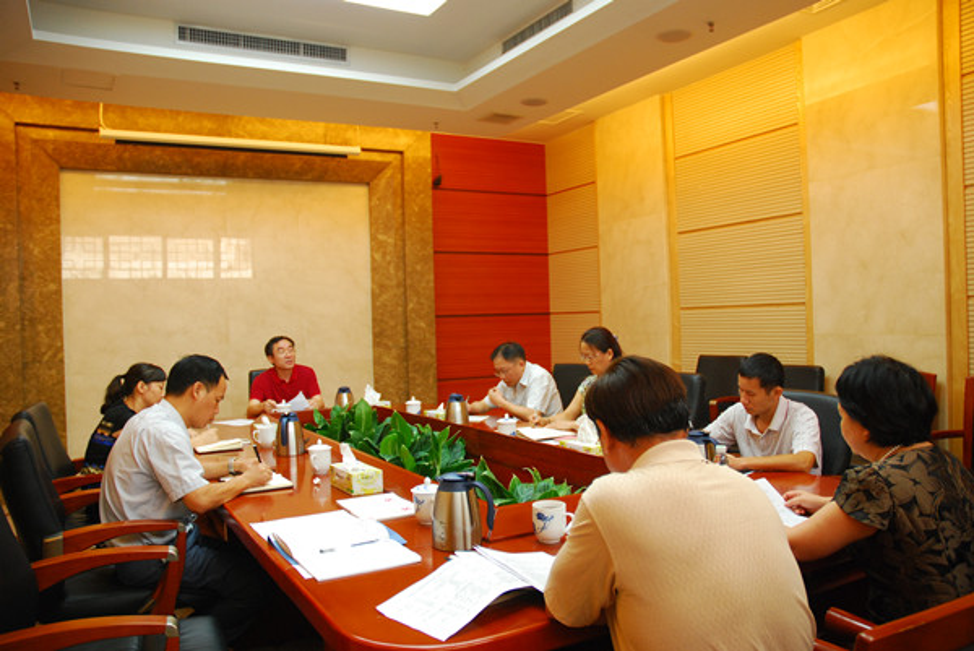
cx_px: 487
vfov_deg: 48.0
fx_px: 731
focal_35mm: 27
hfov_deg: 67.3
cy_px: 326
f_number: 3.5
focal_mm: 18
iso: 560
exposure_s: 1/30
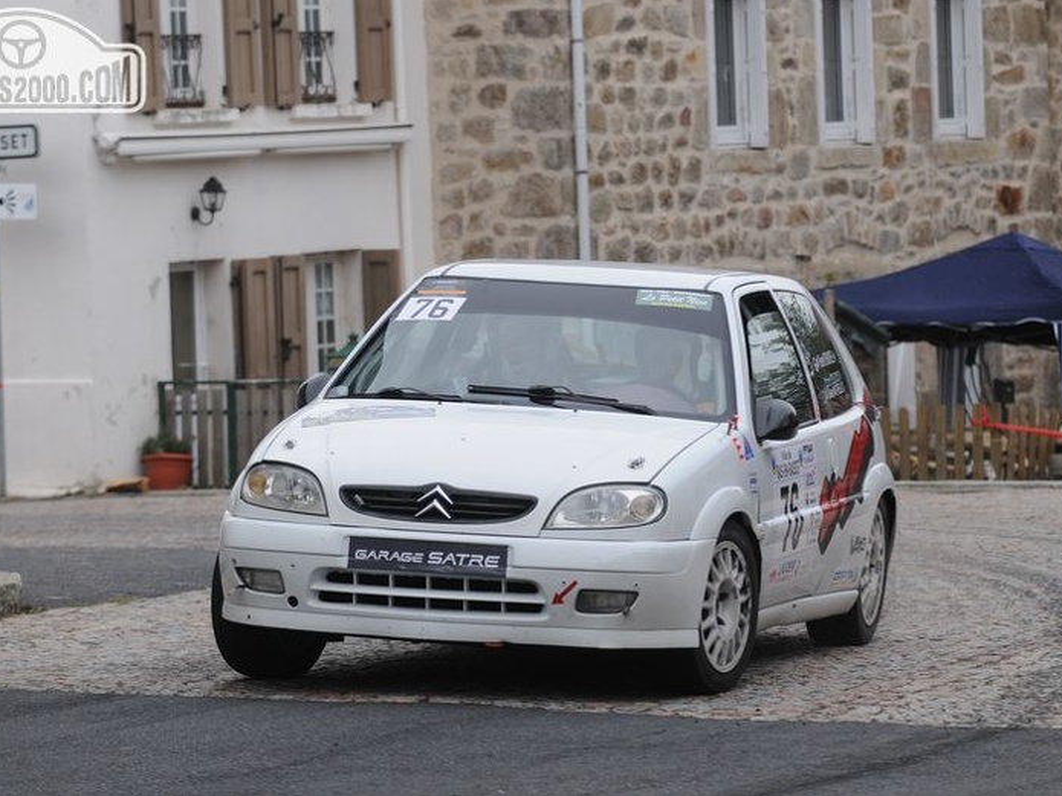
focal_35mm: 222
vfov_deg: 6.7
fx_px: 6796
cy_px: 398
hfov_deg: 8.9
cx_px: 492
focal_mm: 135
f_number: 16
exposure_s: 1/800
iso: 400
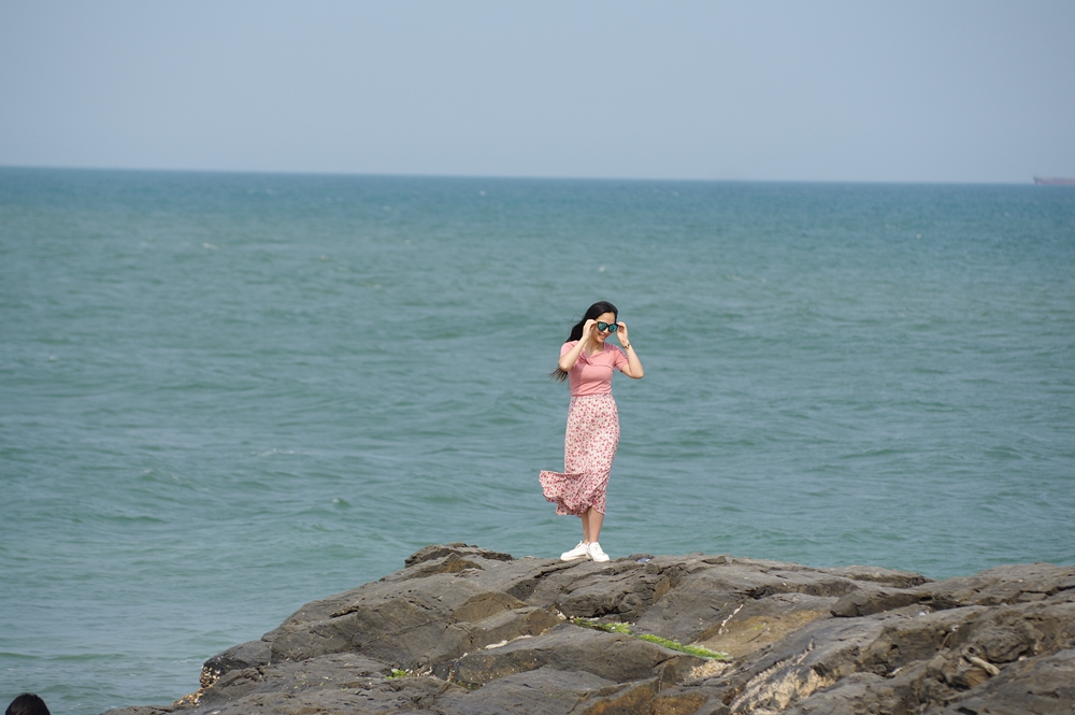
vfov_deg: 6.8
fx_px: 6027
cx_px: 538
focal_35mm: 202
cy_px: 358
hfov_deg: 10.2
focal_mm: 135
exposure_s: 1/800
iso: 100
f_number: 4.5
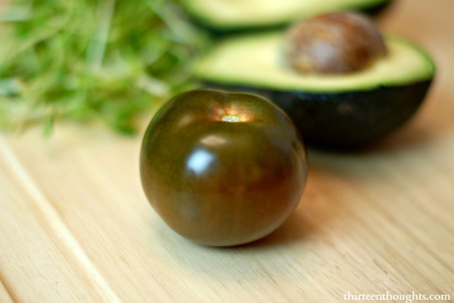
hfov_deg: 26.6
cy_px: 151
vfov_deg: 18.0
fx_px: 959
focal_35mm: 76
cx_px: 225
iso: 125
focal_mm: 50
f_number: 1.4
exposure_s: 1/60
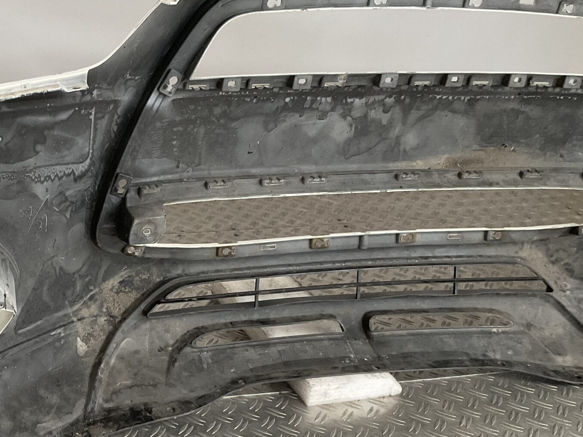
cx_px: 75
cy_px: 283
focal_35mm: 55
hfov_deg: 33.4
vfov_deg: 26.4
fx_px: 926
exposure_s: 1/60
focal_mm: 3
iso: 100
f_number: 1.8
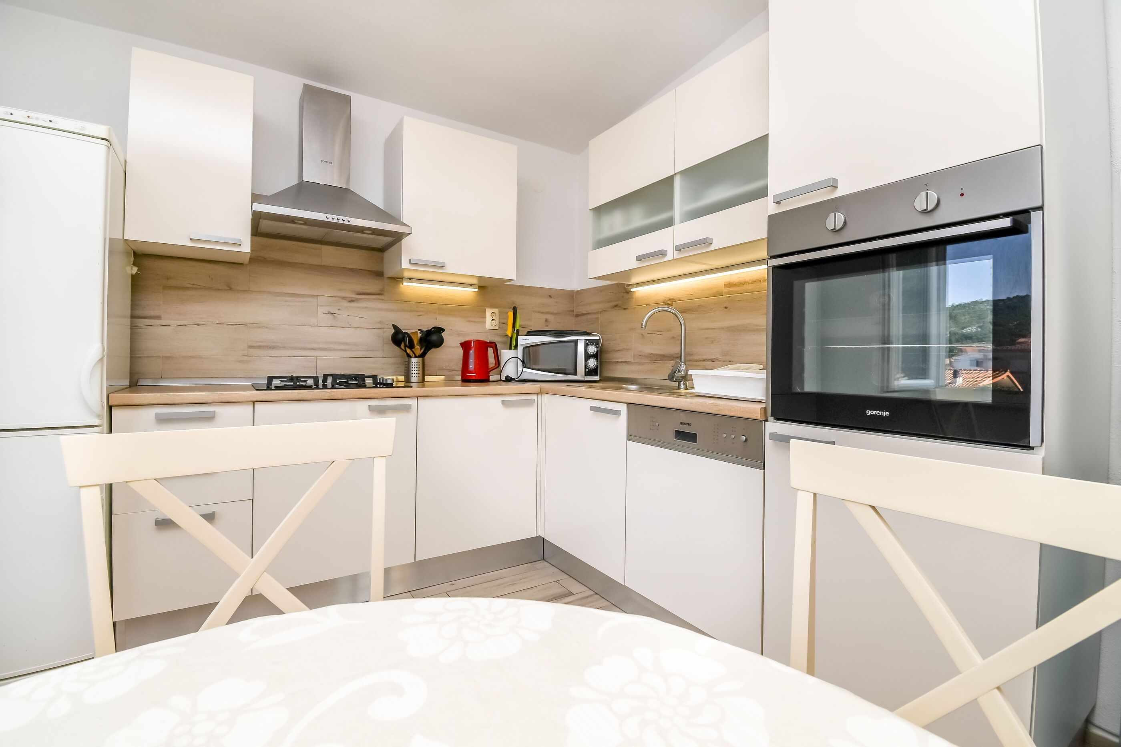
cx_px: 560
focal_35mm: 15
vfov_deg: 77.3
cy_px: 374
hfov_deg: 100.4
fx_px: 467
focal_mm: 10
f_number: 9
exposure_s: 1/160
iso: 160
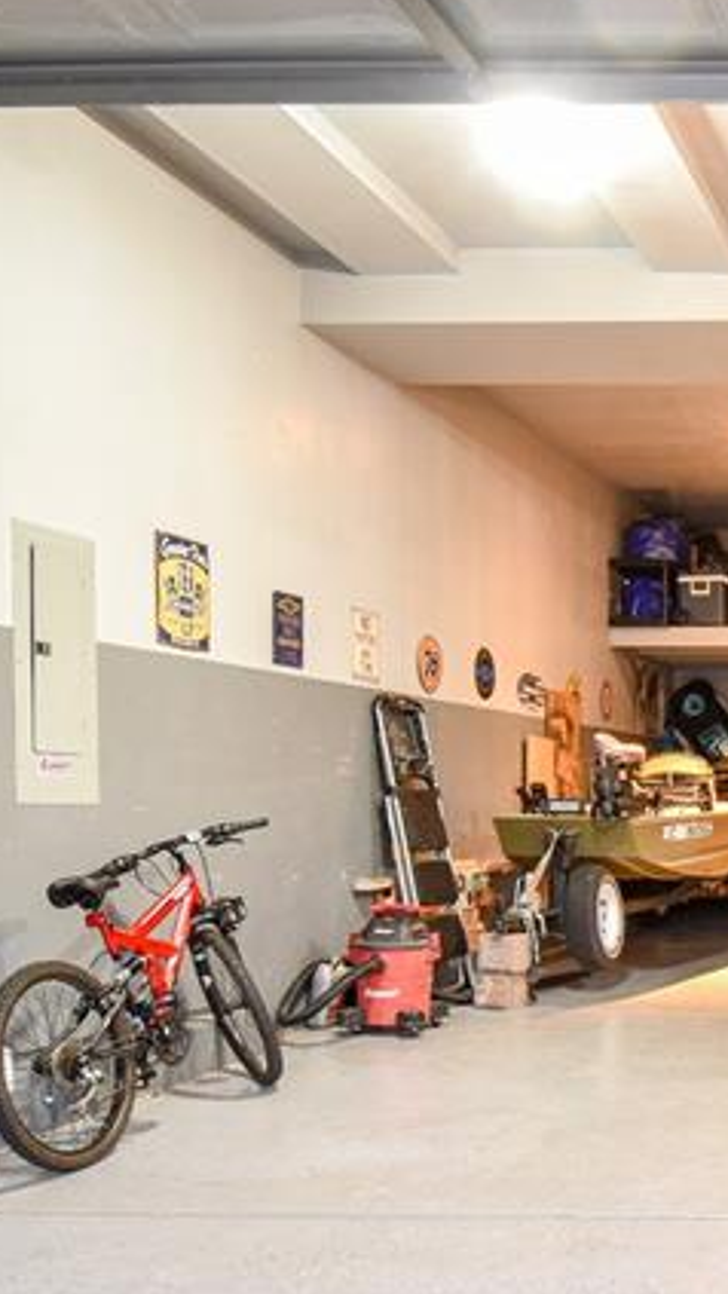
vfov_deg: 51.9
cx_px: 1006
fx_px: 1304
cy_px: 850
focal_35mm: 38
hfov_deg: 25.6
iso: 320
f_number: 8
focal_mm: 10
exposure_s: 2.5
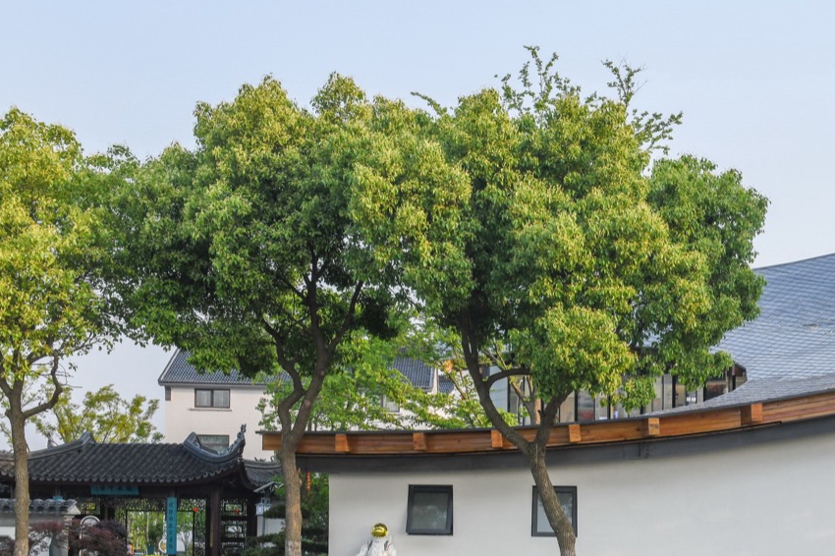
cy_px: 441
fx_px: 1577
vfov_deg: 19.8
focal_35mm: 68
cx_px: 729
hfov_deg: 28.7
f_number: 10
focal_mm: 34
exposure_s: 1/250
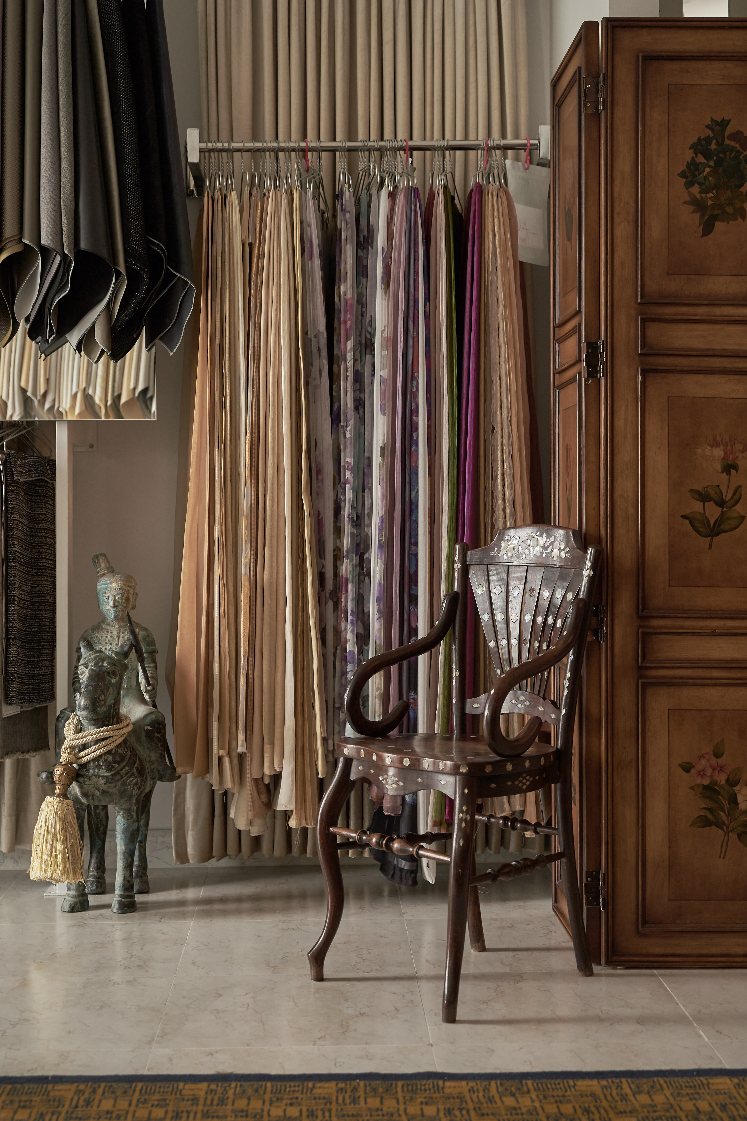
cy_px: 560
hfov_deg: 25.5
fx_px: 1649
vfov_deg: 37.5
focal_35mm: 53
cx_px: 374
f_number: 5.6
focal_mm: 53
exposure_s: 1/40
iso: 250
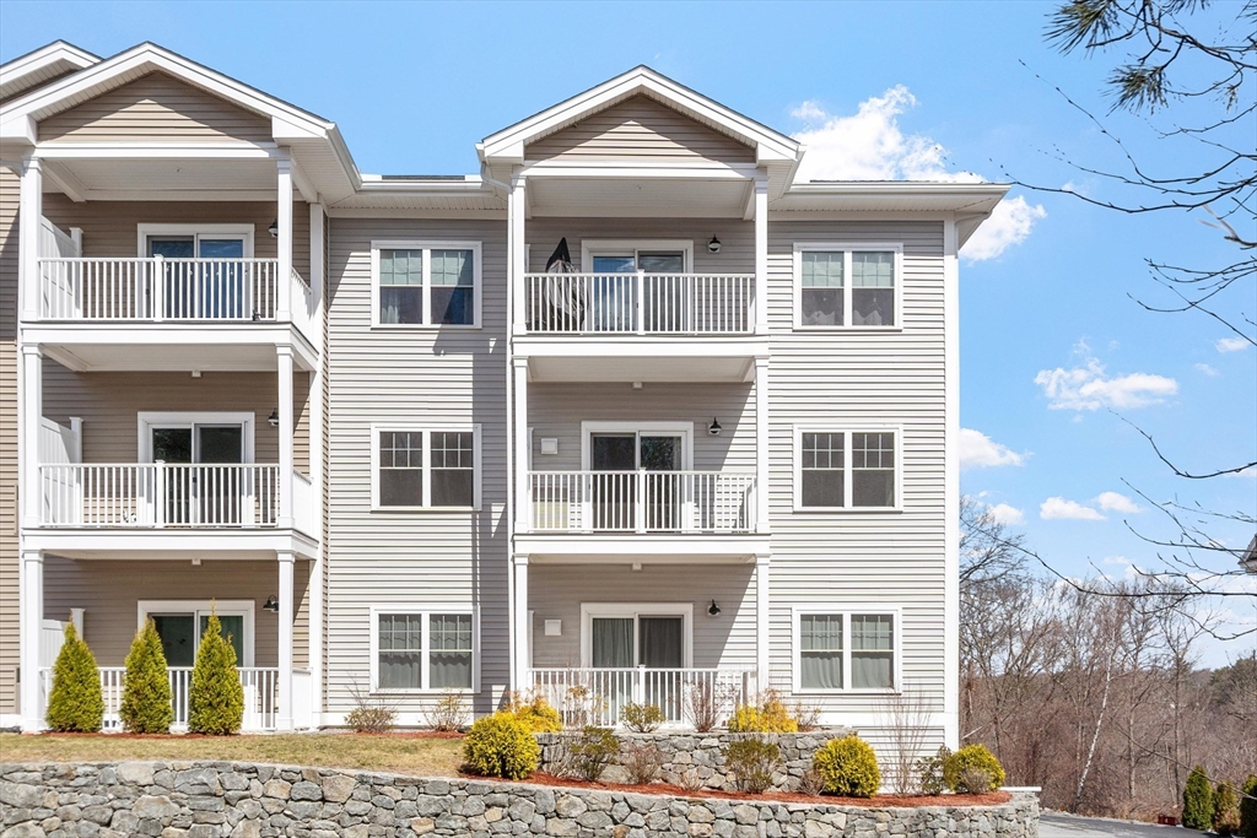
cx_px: 628
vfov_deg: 40.0
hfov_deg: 57.2
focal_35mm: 33
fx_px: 1152
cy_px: 419
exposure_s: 1/640
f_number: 8
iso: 100
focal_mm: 22
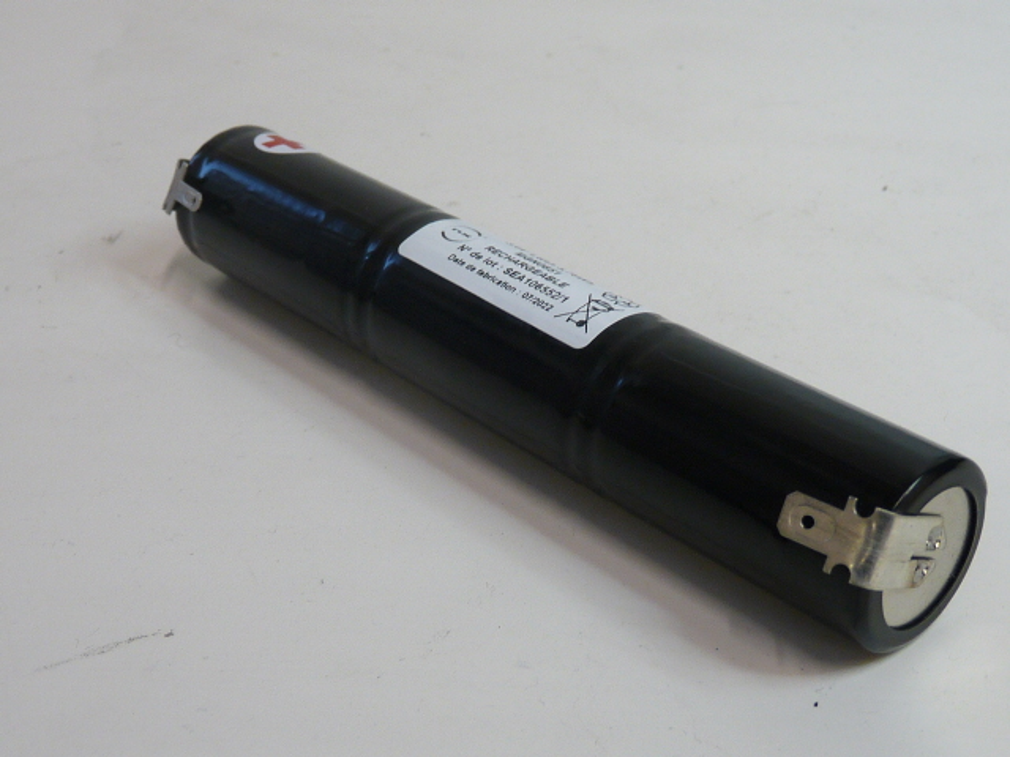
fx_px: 1663
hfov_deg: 33.8
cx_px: 505
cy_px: 378
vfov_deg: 25.7
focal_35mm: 57
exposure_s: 1/30
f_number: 3
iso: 125
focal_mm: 5.9
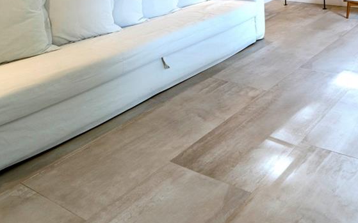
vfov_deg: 27.3
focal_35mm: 35
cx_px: 378
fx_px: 341
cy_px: -98
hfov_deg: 44.6
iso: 125
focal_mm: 12
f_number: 11
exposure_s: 1/3
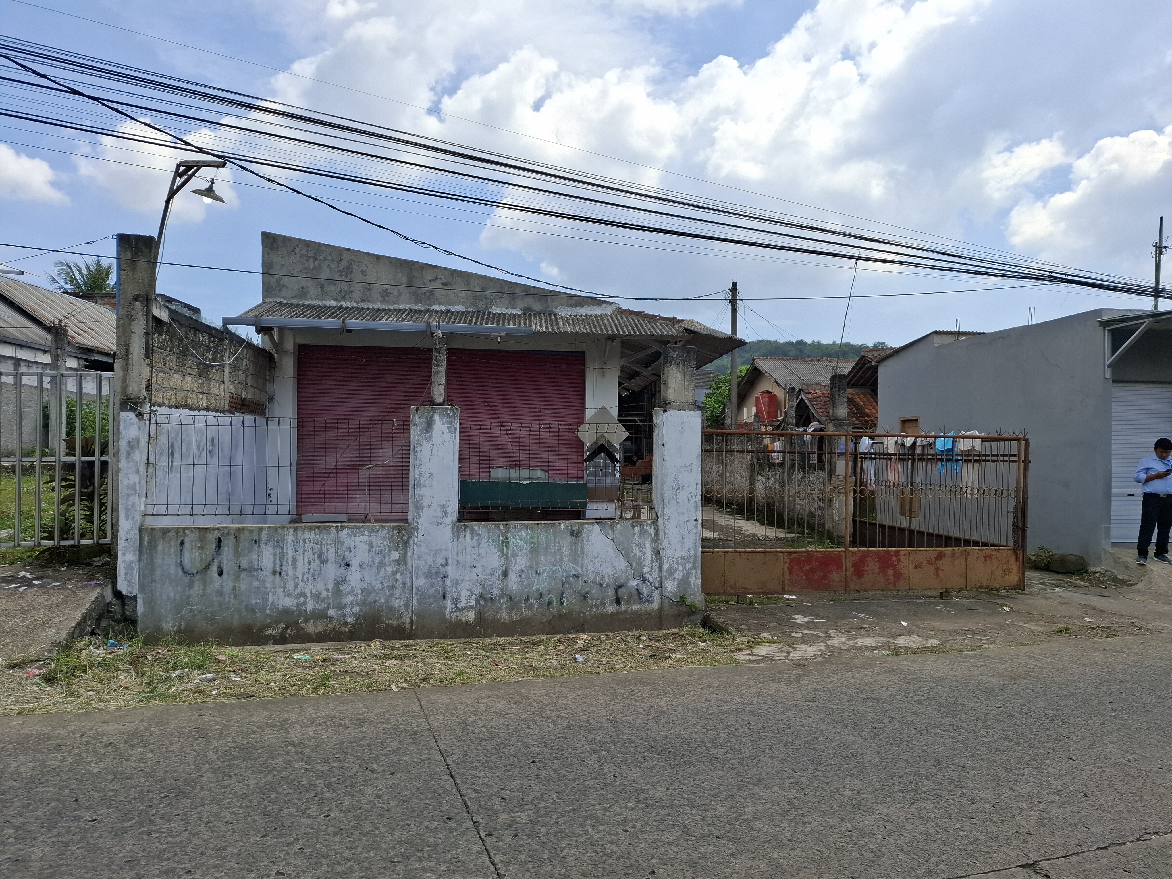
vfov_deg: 58.9
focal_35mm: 23
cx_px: 586
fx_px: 779
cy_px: 440
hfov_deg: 73.9
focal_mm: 5.54
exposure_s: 1/2439
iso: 50
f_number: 1.8
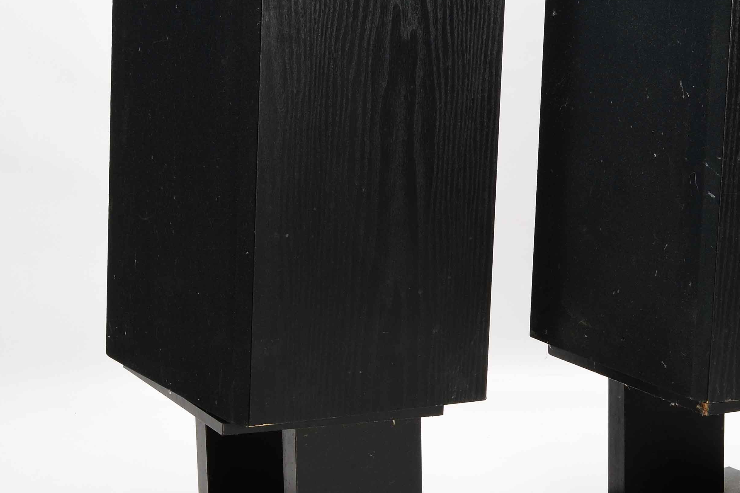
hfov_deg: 17.7
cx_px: 521
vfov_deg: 11.9
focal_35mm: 115
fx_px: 2364
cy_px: 204
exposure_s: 1/160
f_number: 13
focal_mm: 38
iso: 100
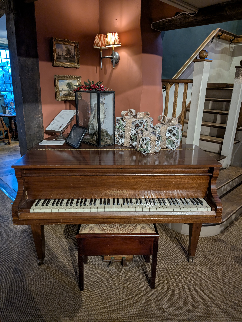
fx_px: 223
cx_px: 121
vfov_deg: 71.5
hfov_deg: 56.9
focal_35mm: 24
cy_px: 161
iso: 583
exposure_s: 1/50
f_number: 1.68
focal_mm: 6.9
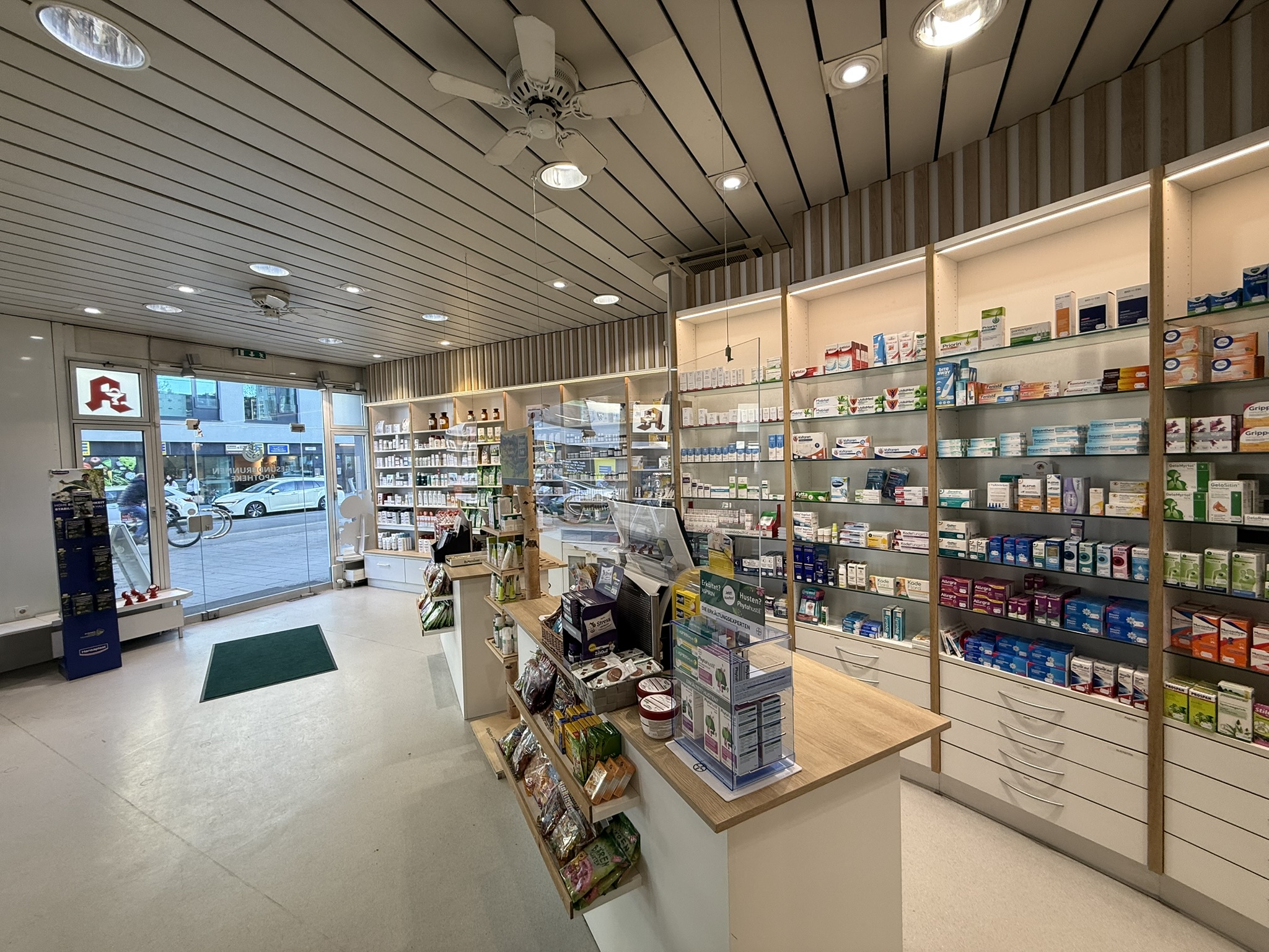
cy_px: 476
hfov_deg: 102.1
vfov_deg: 85.7
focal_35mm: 14
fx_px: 513
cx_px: 634
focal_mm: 2.22
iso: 80
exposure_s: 1/100
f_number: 2.2
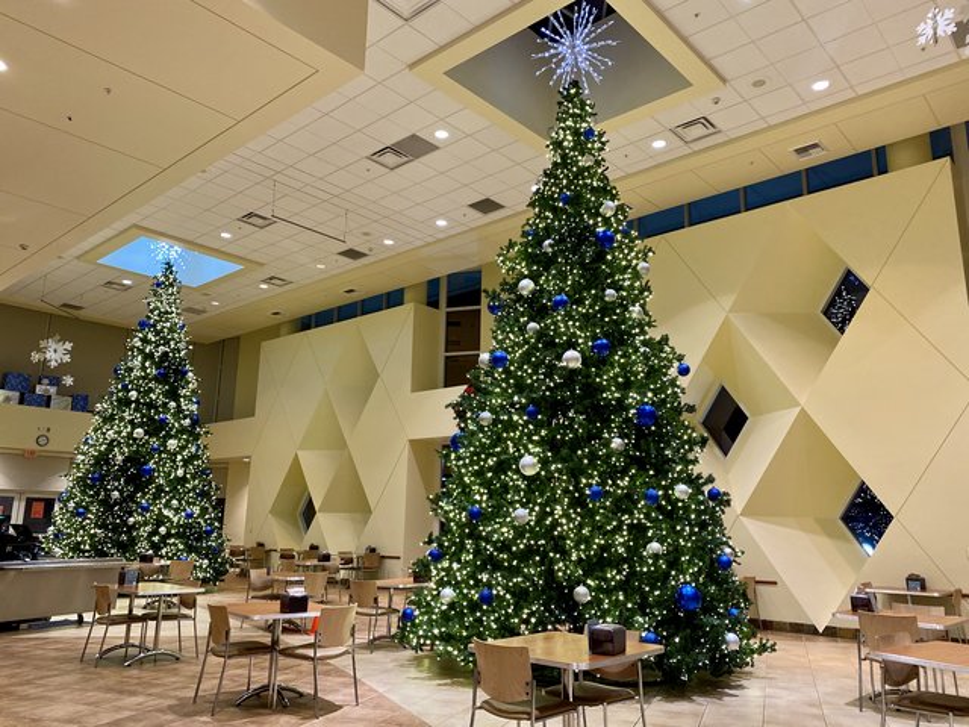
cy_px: 364
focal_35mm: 26
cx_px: 484
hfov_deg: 67.3
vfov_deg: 53.1
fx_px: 728
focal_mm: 4.25
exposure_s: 1/60
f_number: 1.8
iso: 200
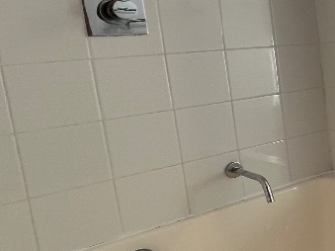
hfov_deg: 27.2
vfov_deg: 31.3
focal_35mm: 46
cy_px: 91
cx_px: 515
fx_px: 445
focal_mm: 1.57
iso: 32
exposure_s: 1/168
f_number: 1.8
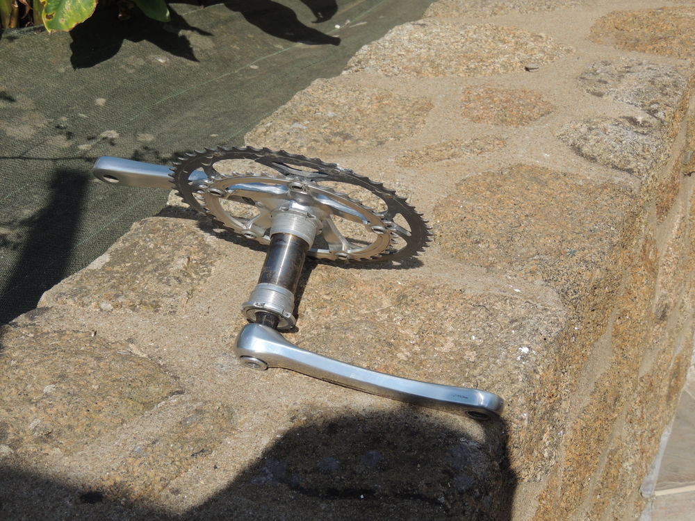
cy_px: 260
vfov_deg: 24.4
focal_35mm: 60
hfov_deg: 32.2
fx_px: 1205
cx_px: 348
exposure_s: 1/1000
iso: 100
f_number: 3.7
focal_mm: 10.7
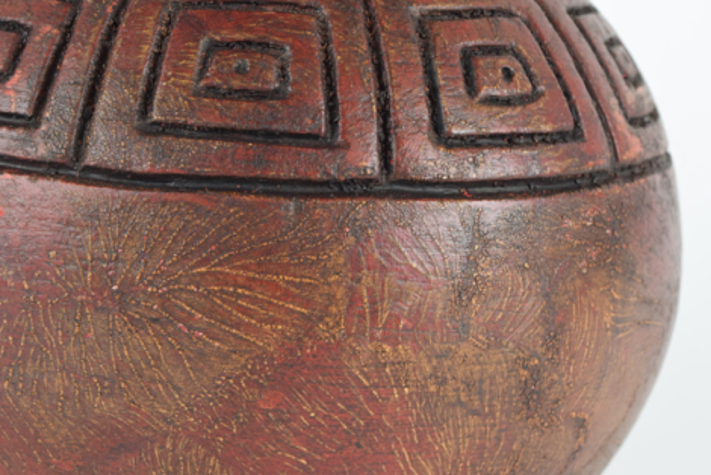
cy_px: 315
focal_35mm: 98
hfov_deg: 20.7
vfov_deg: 14.0
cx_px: 245
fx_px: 1937
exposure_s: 1/125
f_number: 8
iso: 800
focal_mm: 48
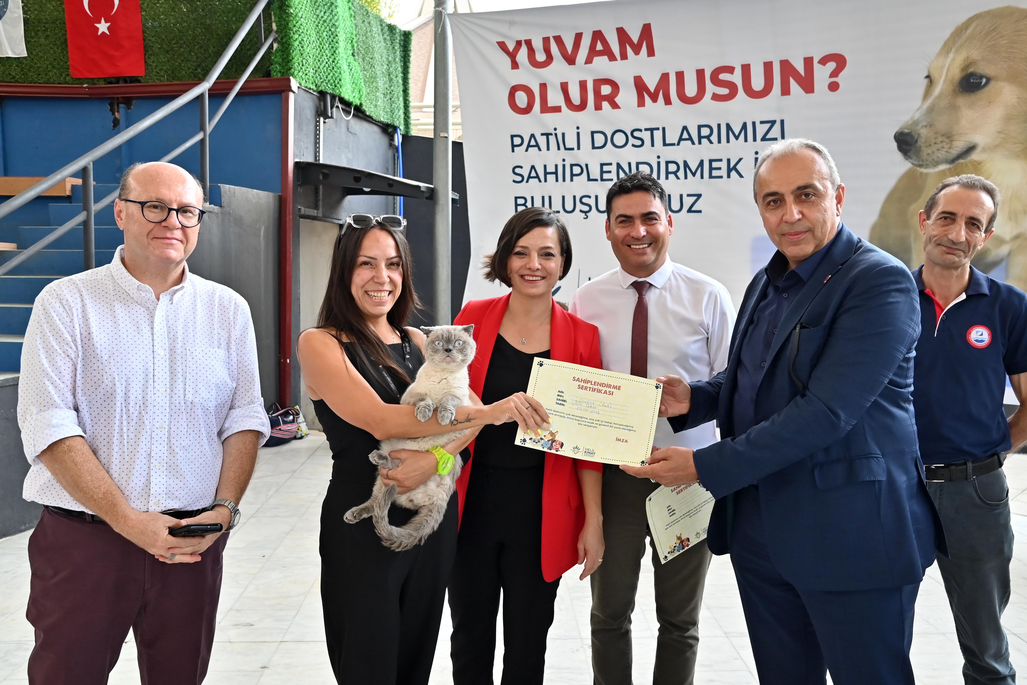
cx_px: 514
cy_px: 342
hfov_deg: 61.9
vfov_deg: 43.6
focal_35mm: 30
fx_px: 856
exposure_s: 1/200
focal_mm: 20
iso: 560
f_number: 5.6
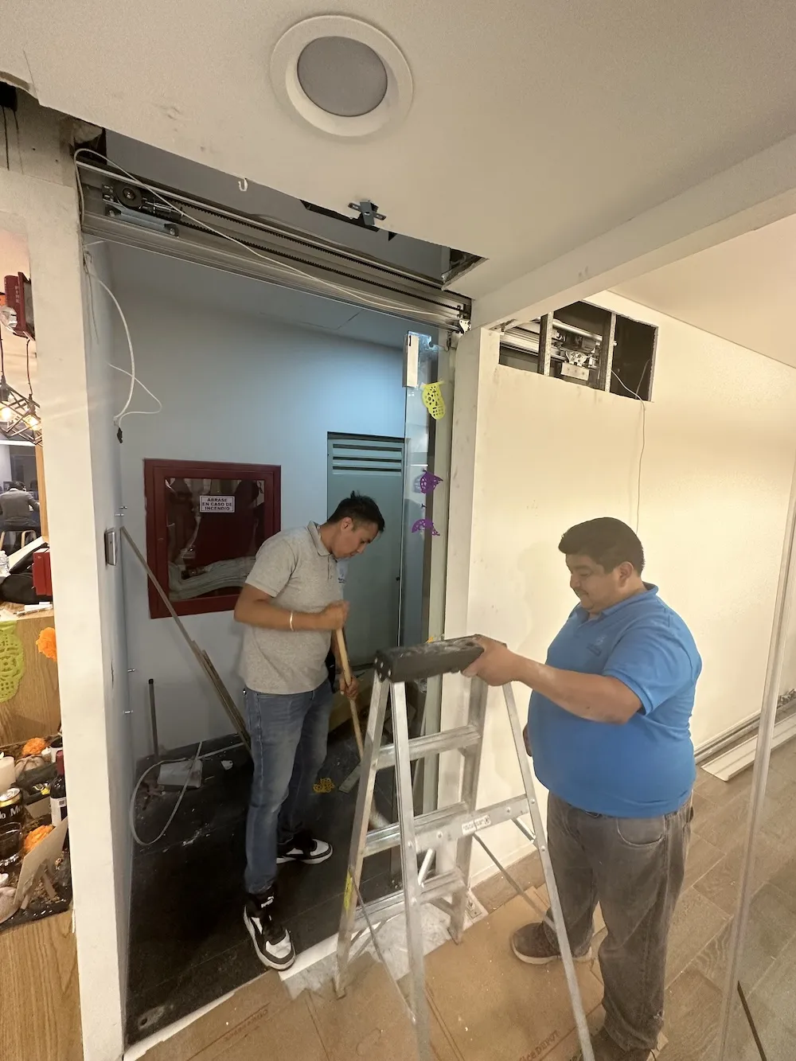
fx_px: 429
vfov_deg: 102.1
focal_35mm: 14
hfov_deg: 85.7
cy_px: 530
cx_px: 398
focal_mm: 2.22
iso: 200
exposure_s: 1/60
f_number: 2.2
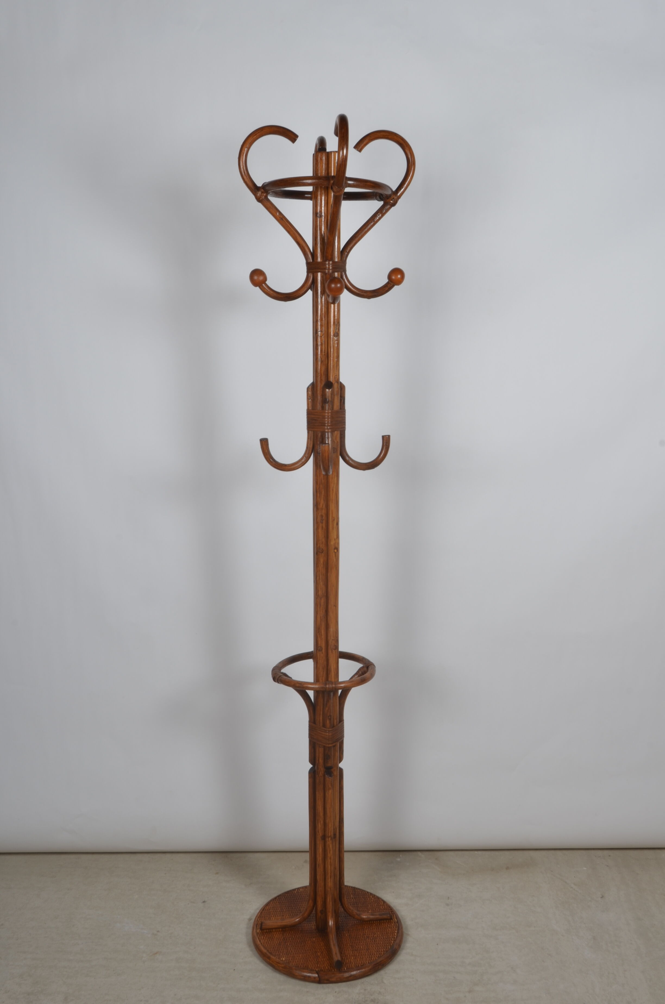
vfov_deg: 53.2
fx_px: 1002
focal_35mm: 36
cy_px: 502
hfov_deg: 36.7
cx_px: 332
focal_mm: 24
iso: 100
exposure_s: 1/125
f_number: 14
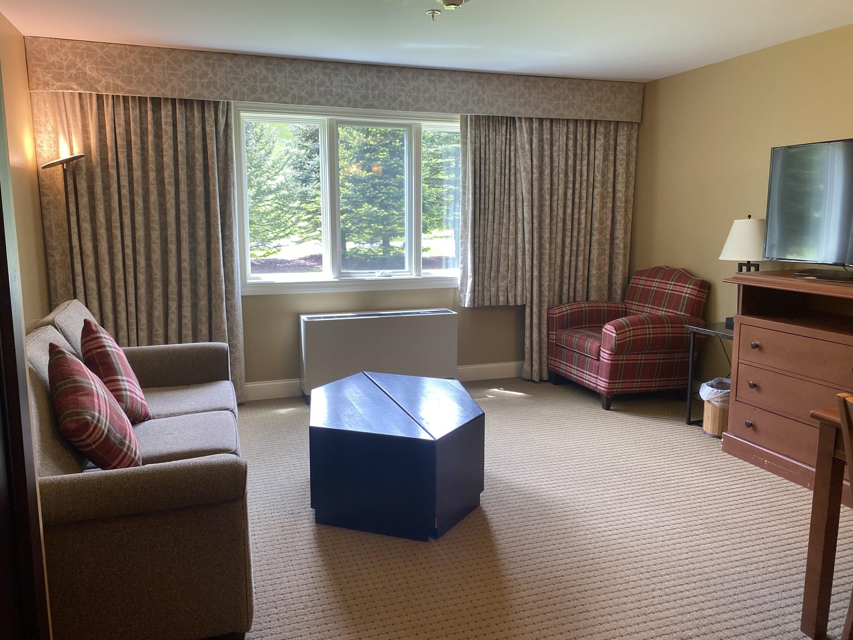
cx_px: 426
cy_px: 320
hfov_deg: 67.3
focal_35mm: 26
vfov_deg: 53.1
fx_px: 641
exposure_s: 1/120
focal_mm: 4.25
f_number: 1.8
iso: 125
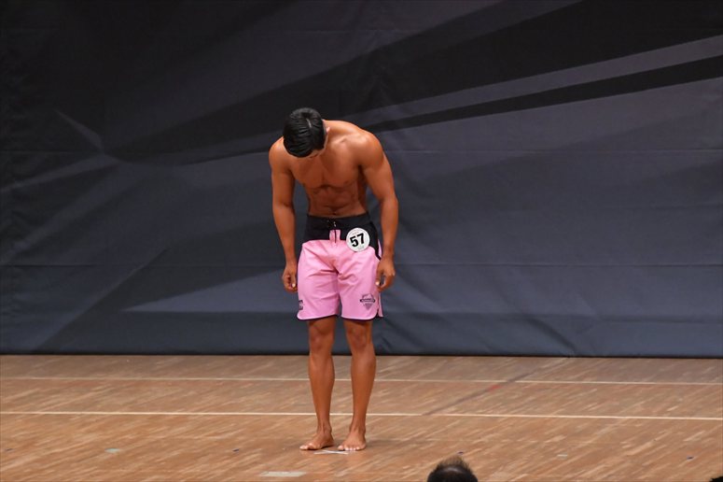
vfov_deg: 5.1
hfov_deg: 7.6
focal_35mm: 270
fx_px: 5420
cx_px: 362
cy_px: 241
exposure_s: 1/400
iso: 6400
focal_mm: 180
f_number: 5.6
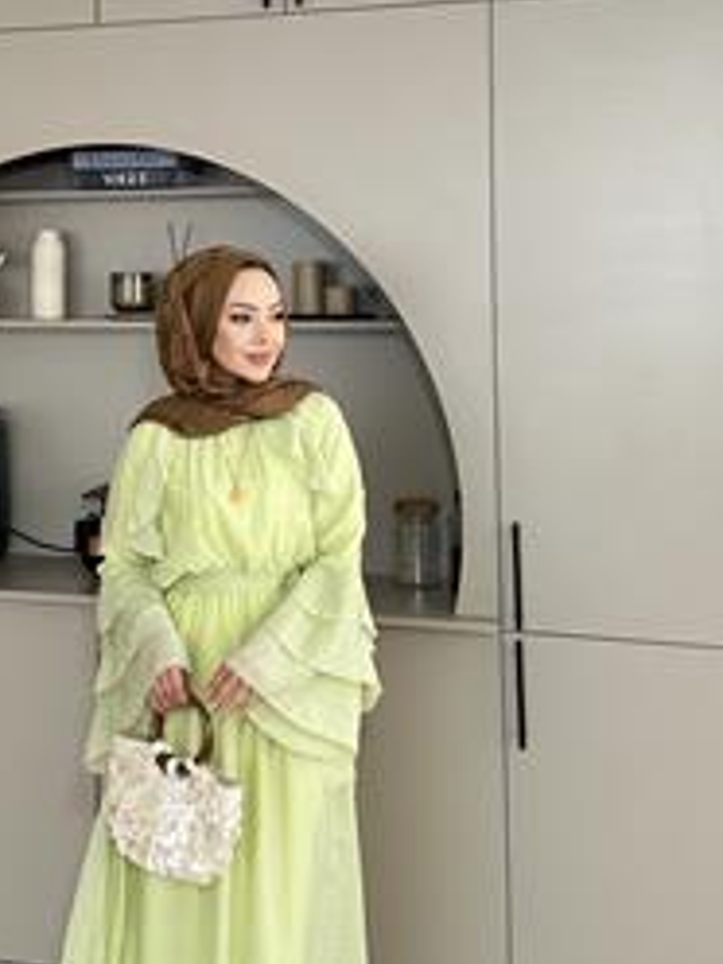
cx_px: 210
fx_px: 1114
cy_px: 608
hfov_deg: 35.4
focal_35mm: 40
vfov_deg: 46.3
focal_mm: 6.86
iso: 125
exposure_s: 1/121
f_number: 1.78
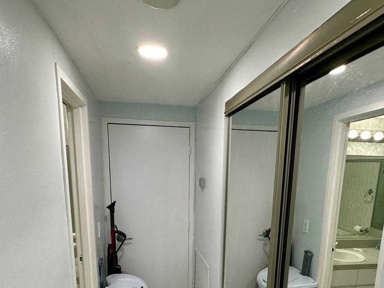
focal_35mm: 26
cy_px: 231
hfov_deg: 67.3
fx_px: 288
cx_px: 201
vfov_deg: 49.8
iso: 125
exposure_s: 1/120
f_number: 2.2
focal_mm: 2.22
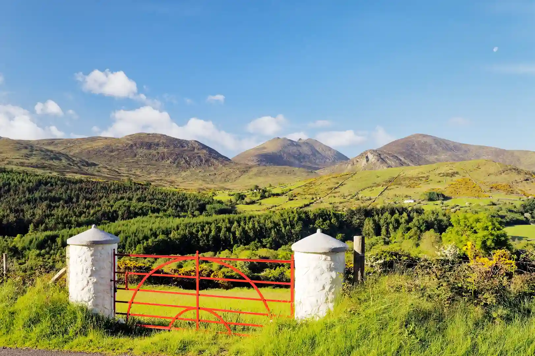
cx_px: 268
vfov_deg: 38.8
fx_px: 505
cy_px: 178
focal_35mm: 34
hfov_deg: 55.8
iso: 200
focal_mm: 34
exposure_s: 1/200
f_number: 8
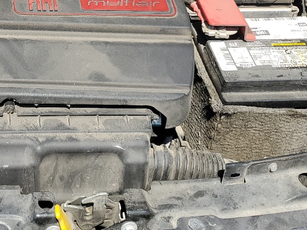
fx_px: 629
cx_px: 29
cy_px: 21
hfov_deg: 26.5
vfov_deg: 20.3
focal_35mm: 71
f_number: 1.5
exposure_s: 1/2000
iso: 50
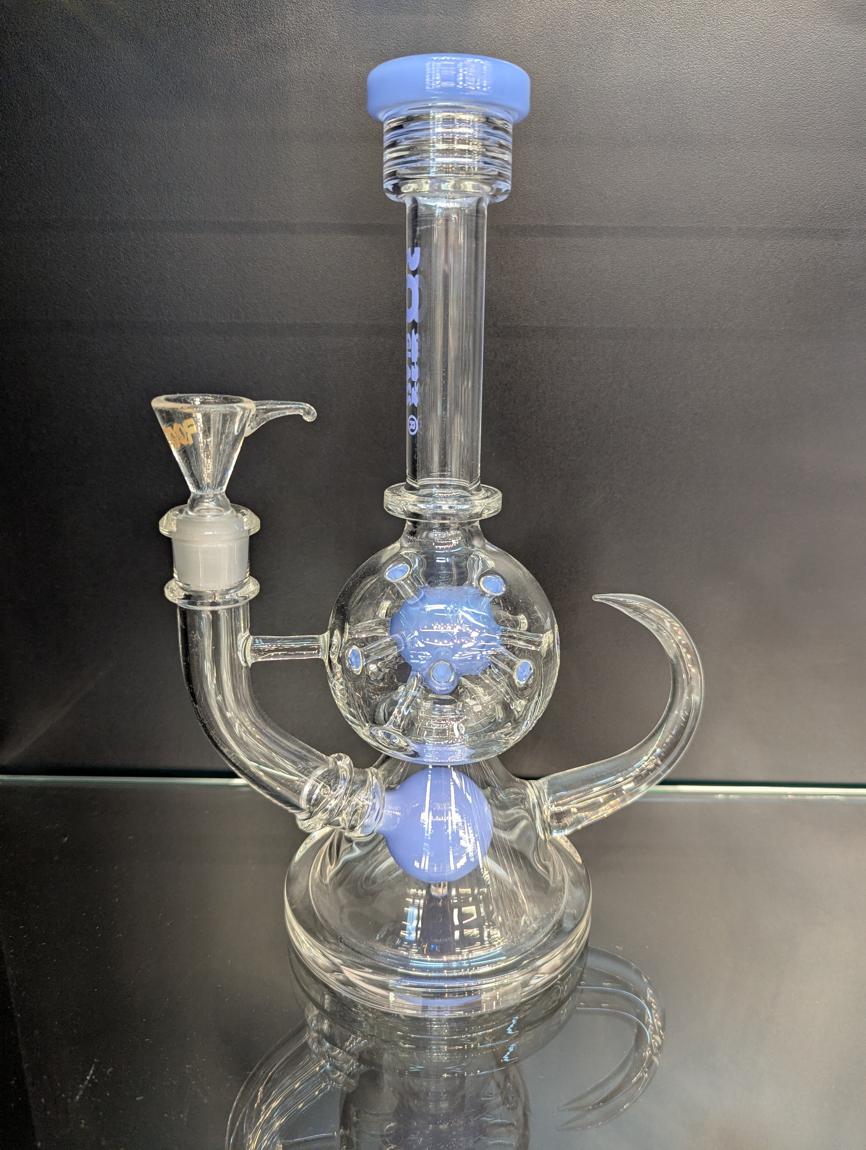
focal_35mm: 24
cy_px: 575
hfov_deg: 56.9
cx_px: 433
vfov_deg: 71.5
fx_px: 799
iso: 123
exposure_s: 1/24
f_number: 1.85
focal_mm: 6.81
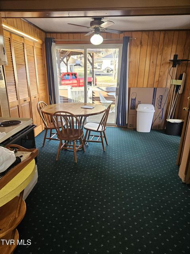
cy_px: 127
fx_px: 168
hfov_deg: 58.9
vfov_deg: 73.9
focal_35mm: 23
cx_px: 95
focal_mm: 5.4
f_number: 1.8
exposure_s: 1/120
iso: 200
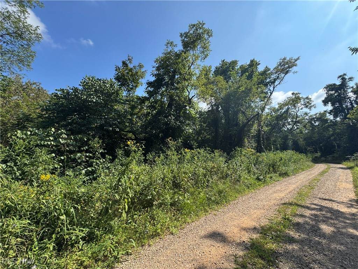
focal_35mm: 14
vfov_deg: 85.7
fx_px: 145
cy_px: 134
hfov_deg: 102.1
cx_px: 179
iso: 40
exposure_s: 1/681
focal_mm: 2.22
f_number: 2.2
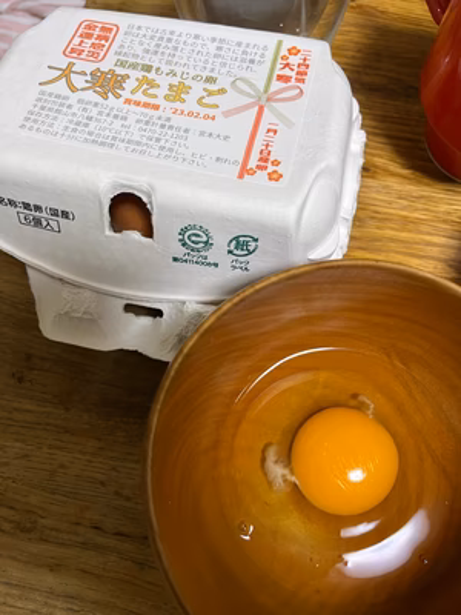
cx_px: 230
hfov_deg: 53.1
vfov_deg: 67.3
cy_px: 308
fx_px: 462
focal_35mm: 26
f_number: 1.6
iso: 125
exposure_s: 1/50
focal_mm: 5.1
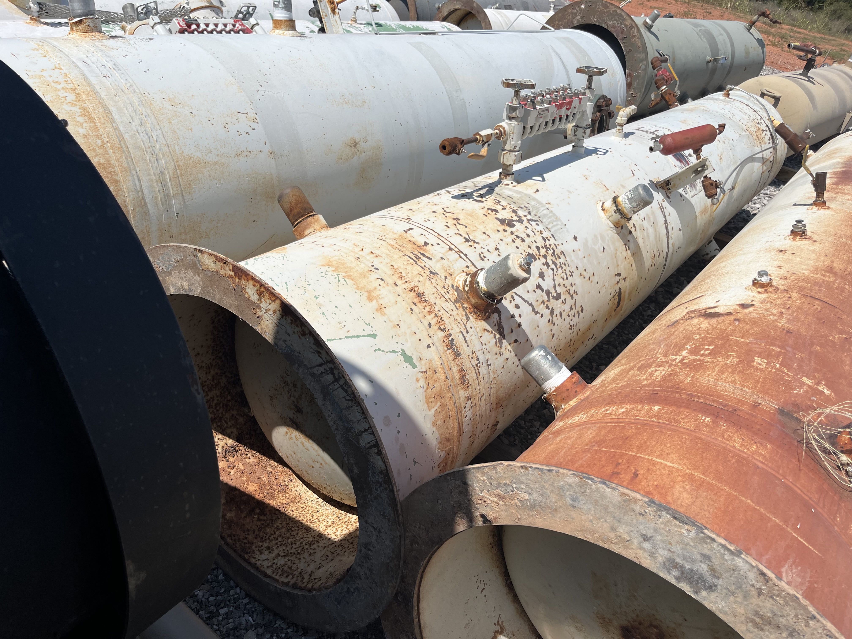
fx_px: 640
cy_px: 320
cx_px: 426
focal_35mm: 26
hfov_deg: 67.3
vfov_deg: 53.1
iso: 50
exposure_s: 1/7353
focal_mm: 5.1
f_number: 1.6
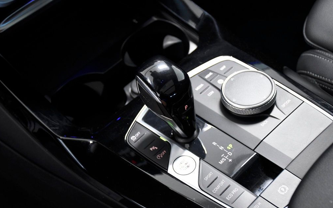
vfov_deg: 20.0
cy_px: 107
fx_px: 590
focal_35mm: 65
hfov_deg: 31.5
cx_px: 166
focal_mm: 42
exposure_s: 1/100
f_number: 5
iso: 2500
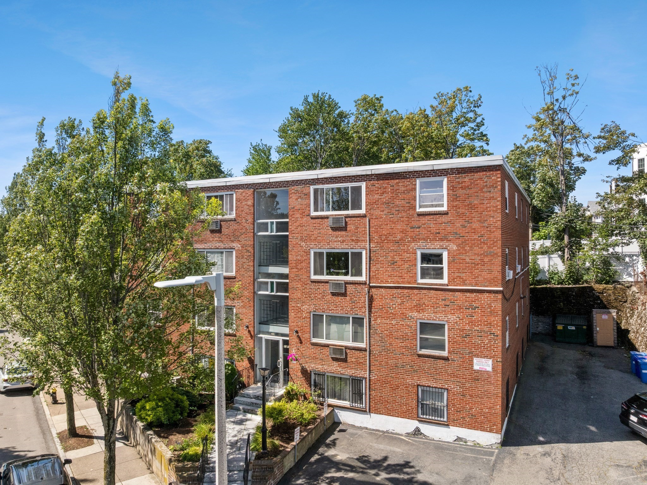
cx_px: 324
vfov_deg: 56.8
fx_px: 448
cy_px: 242
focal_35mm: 24
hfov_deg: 71.6
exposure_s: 1/400
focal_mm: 12.29
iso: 200
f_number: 8
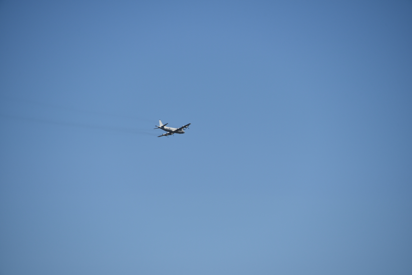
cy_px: 138
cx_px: 206
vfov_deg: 4.6
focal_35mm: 300
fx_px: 3434
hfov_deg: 6.9
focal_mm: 300
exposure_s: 1/640
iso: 100
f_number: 8
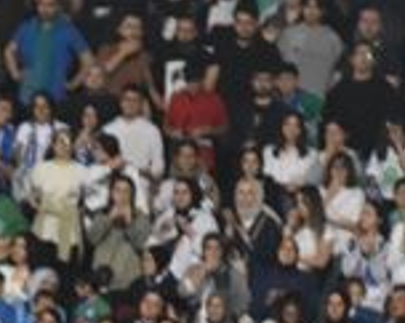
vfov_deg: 1.7
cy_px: 711
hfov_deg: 2.1
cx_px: -570
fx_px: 10958
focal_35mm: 916
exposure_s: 1/500
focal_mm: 116
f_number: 5
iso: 2000
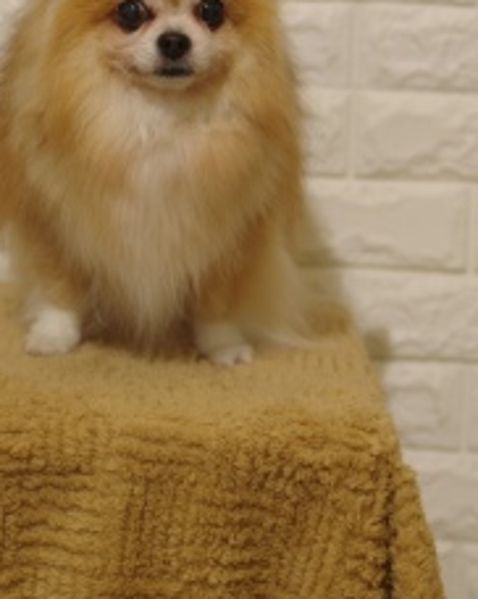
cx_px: 168
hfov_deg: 11.4
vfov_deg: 14.2
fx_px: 2390
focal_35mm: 135
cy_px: 100
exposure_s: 1/200
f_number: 3.5
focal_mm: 55
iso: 500
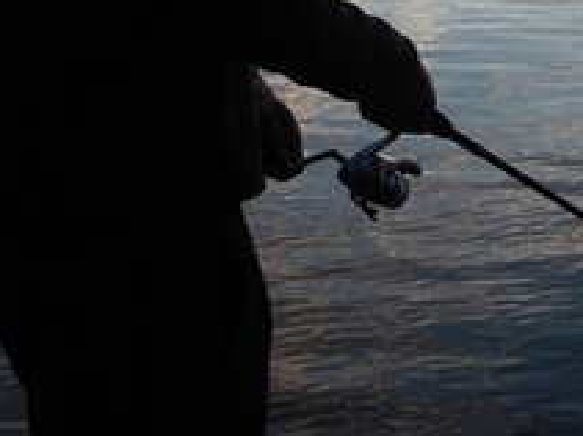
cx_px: 594
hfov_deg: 22.1
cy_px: -116
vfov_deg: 16.5
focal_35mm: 85
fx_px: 1431
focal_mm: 5
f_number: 2.7
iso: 100
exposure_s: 1/640
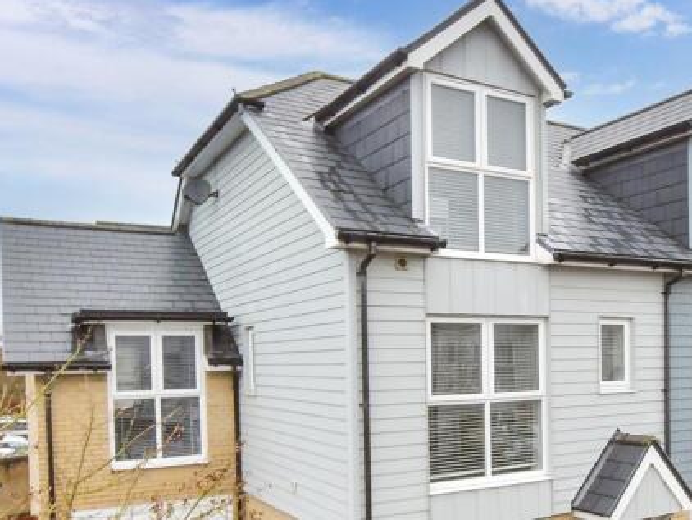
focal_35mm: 35
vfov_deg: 39.9
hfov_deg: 51.2
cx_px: 485
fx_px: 700
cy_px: 373
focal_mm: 10
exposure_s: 1/5
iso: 500
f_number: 18
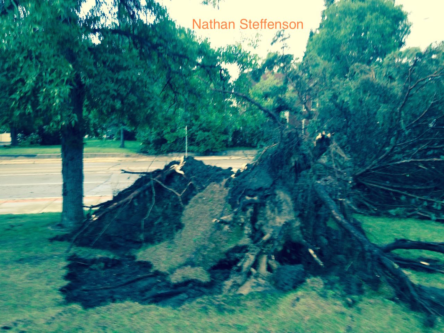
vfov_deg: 42.9
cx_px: 222
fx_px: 423
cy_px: 166
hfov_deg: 55.4
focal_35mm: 33
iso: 50
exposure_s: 1/30
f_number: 2.4
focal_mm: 4.12
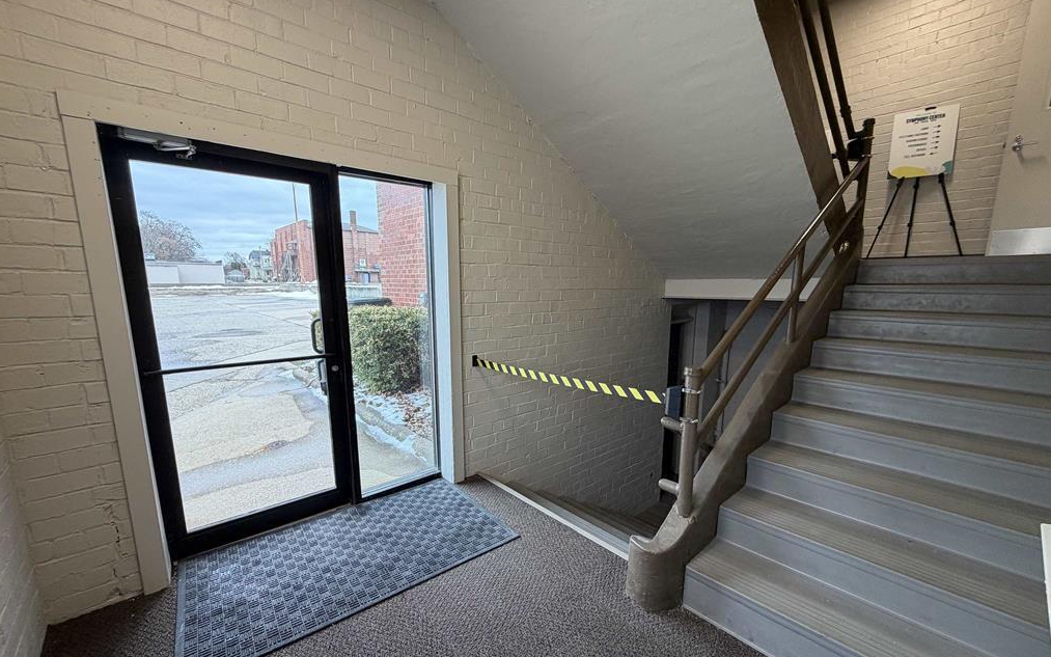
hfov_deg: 101.5
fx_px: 430
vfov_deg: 74.6
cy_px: 358
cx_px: 526
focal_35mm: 15
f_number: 2.2
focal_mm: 2.22
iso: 125
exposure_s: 1/120
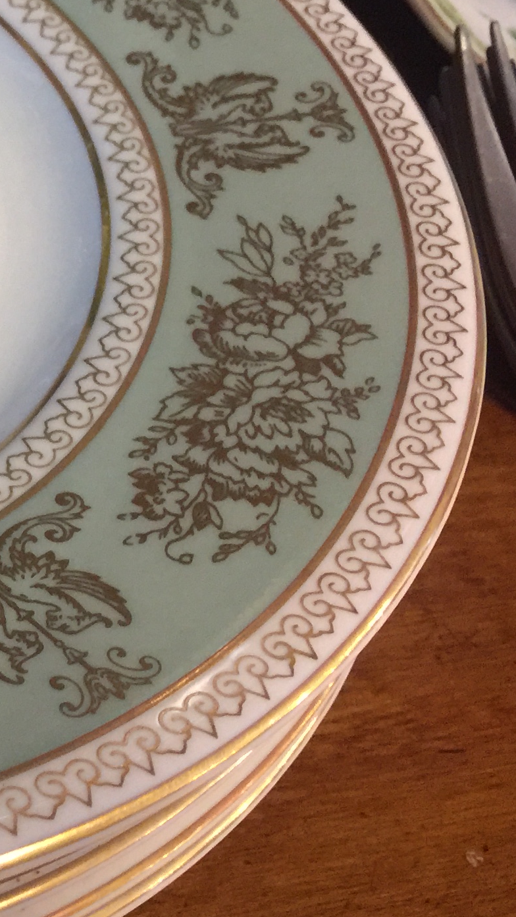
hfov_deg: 13.9
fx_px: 1800
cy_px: 265
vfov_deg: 28.3
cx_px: -498
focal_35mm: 74
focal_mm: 4.15
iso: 100
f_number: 2.2
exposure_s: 1/17
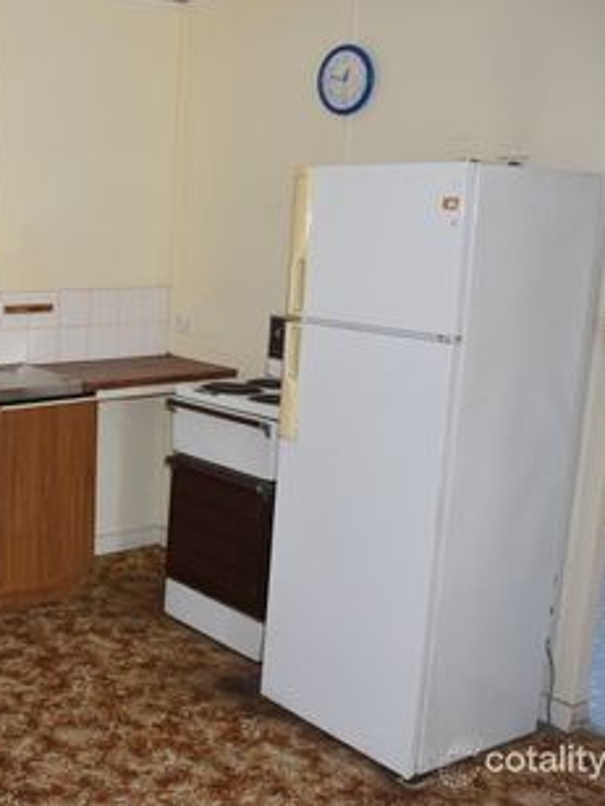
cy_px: 404
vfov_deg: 42.9
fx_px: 1025
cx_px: 34
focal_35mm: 44
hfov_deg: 31.0
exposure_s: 1/60
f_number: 3.5
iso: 640
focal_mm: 20
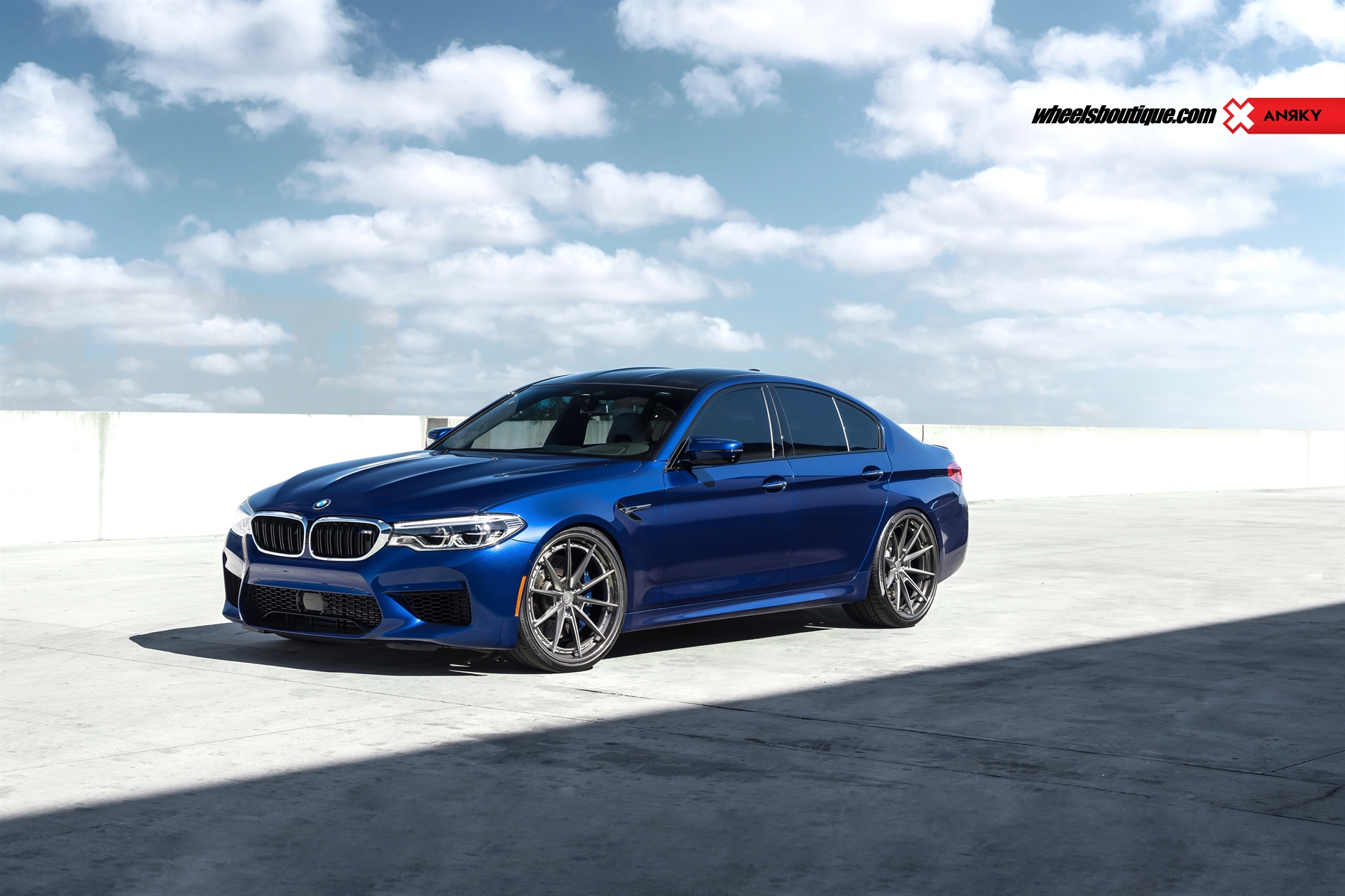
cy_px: 448
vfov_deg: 24.6
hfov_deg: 36.2
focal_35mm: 55
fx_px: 2055
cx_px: 672
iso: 100
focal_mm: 55
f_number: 5.6
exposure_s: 1/250
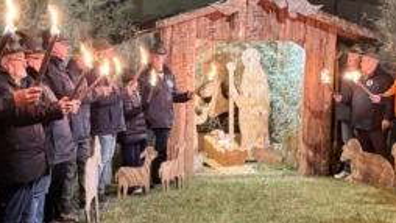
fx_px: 735
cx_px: 175
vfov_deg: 17.2
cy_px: 136
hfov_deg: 30.1
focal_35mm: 70
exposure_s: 1/33
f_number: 1.78
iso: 1000
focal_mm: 6.86
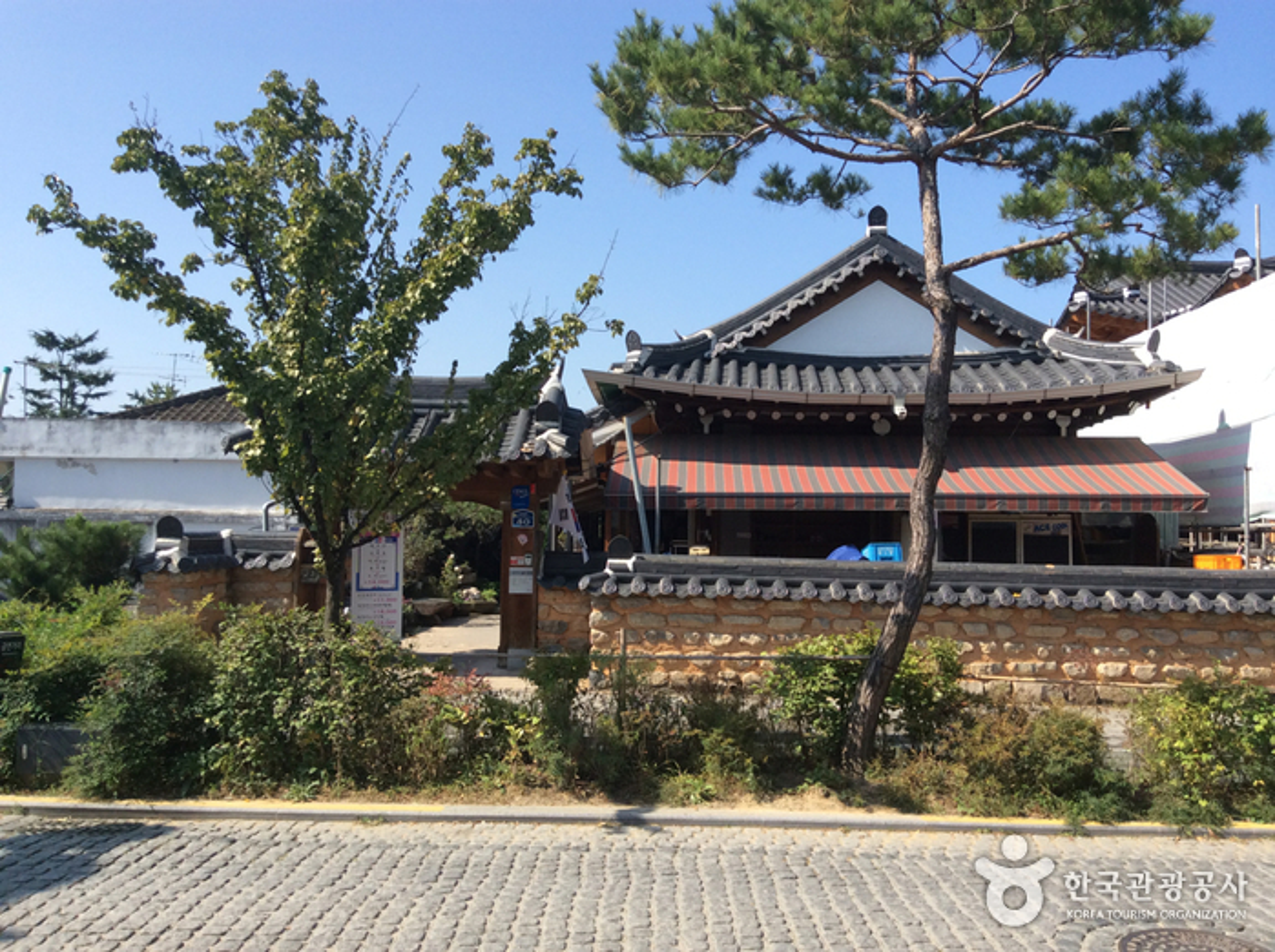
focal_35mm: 33
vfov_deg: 42.8
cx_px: 638
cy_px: 476
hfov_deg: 55.4
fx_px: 1214
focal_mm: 3.3
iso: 32
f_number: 2.4
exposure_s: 1/923
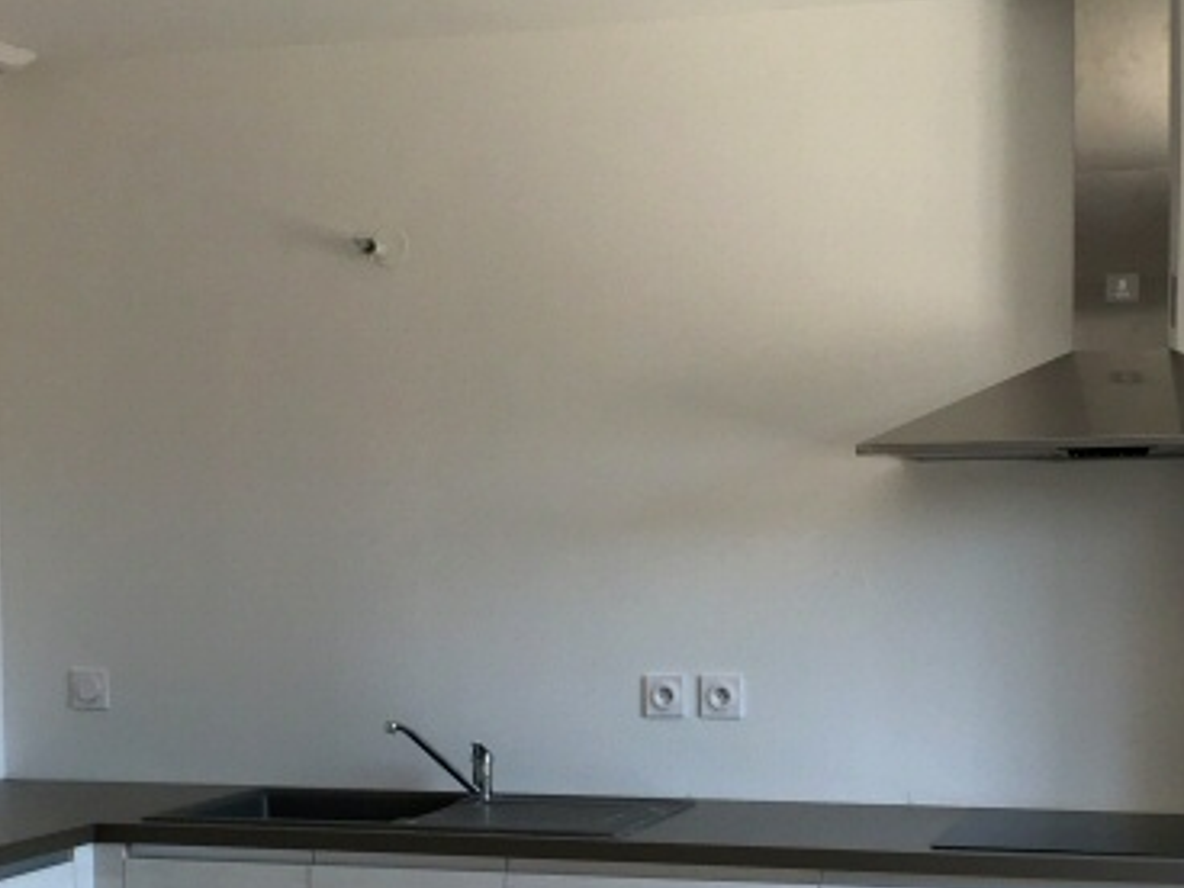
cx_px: 695
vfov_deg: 23.1
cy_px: 650
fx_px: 2155
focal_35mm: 63
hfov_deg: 30.7
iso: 40
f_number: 2.2
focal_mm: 4.15
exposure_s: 1/100
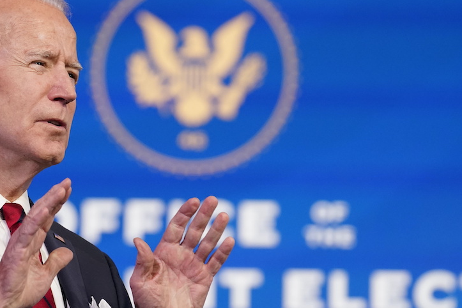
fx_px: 5005
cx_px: 168
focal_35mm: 390
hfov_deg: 5.3
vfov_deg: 3.5
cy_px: 172
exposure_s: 1/250
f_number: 5.6
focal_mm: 235
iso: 4000
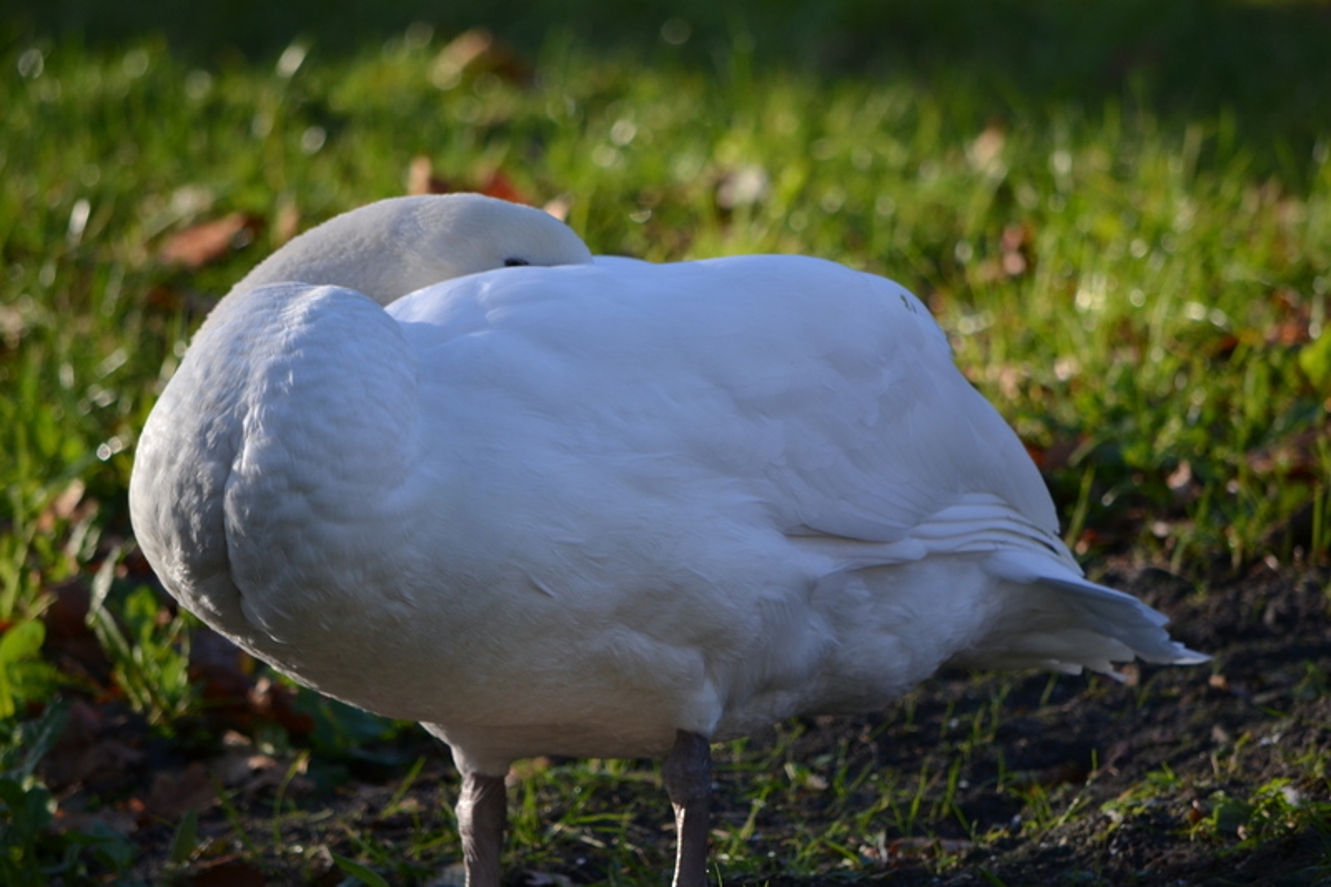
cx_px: 666
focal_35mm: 405
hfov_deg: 5.1
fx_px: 14970
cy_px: 444
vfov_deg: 3.4
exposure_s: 1/320
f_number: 5.6
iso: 200
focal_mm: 270
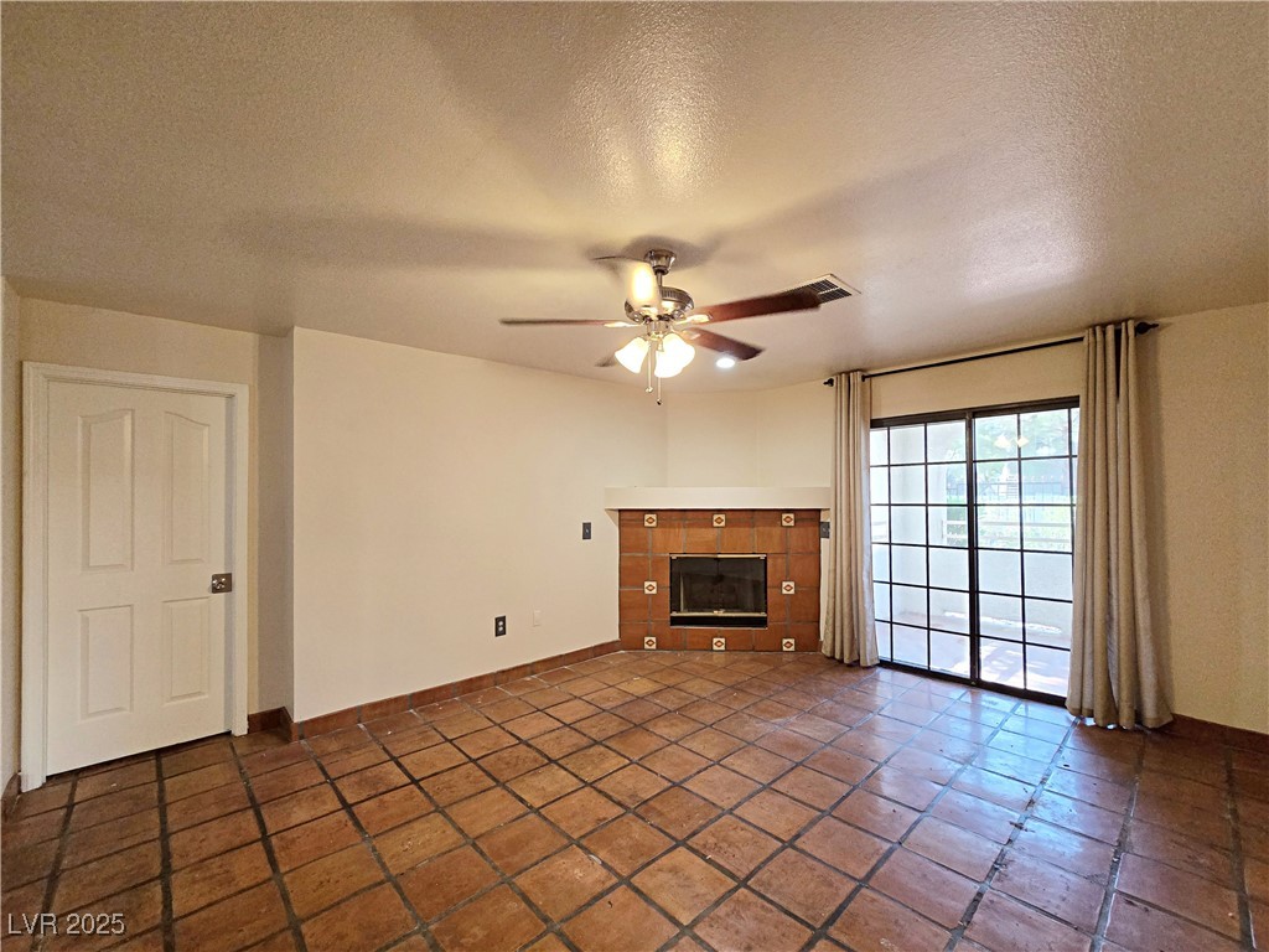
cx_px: 634
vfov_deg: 89.9
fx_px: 477
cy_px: 476
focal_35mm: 13
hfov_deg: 106.2
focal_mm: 2.2
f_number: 2.2
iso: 500
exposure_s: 1/60
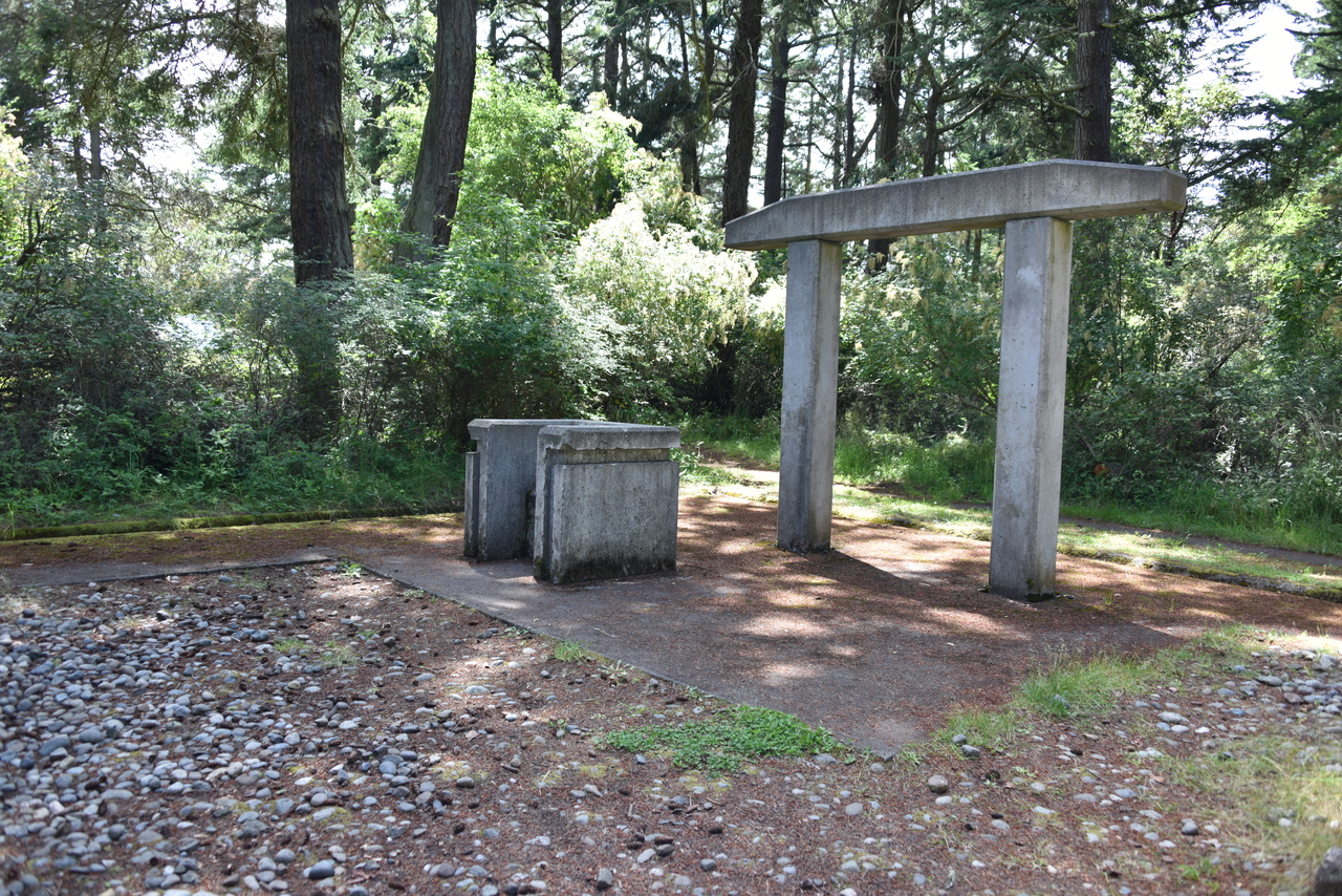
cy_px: 448
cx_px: 671
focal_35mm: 28
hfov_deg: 65.5
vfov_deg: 46.4
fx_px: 1044
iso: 100
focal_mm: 28
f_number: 4.5
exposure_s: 1/80
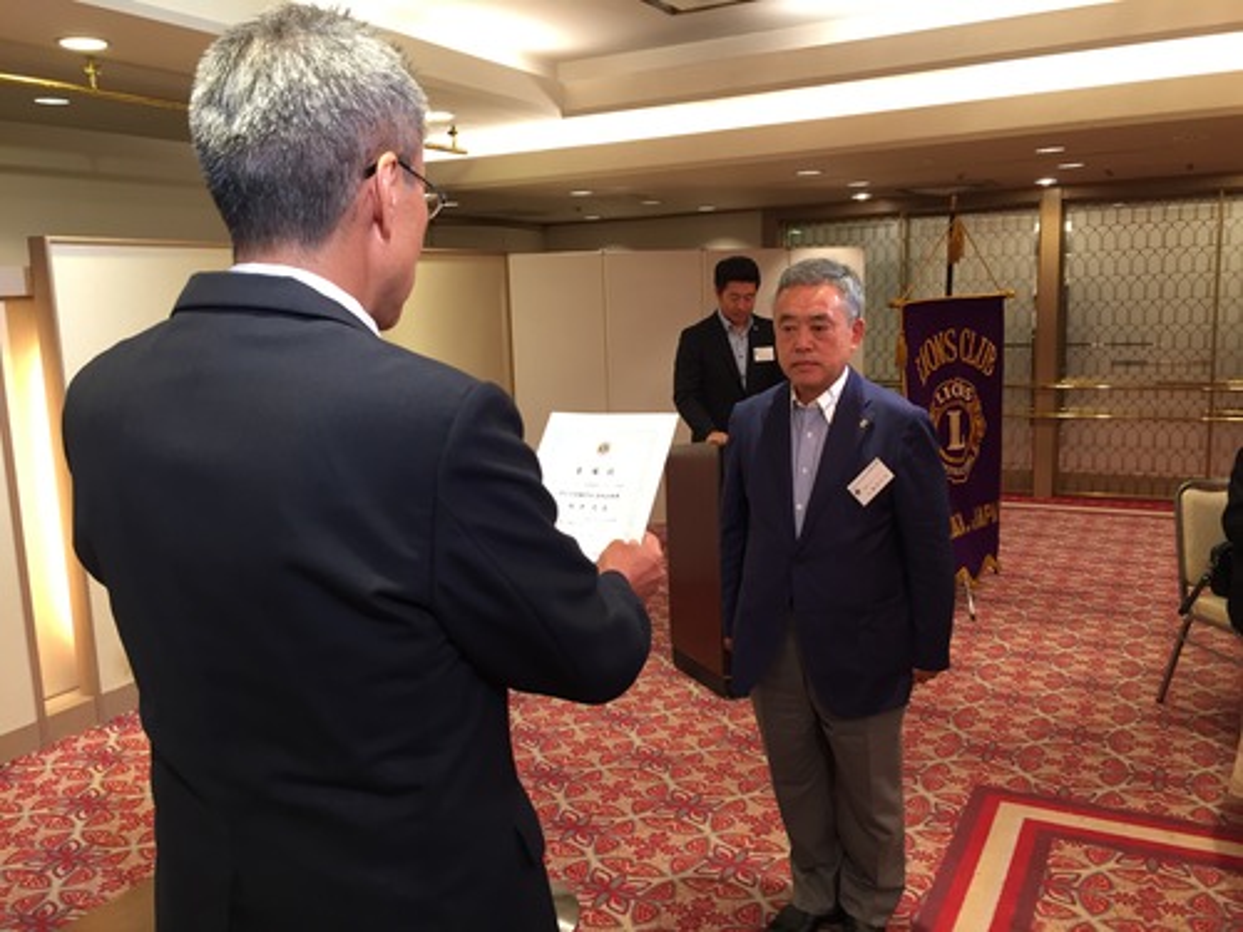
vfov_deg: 48.2
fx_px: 1041
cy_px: 466
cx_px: 622
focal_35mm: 29
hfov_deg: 61.7
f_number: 2.2
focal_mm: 4.15
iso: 80
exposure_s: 1/33
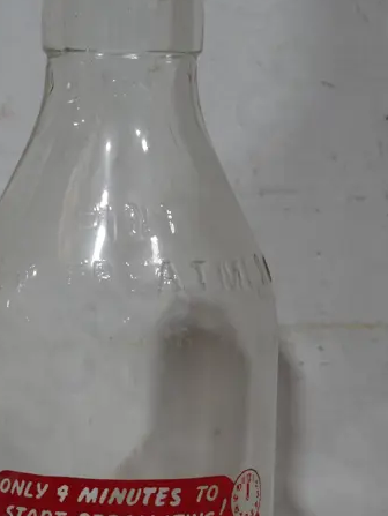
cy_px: 405
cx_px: 40
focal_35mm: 119
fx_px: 1776
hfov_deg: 12.4
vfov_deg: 16.4
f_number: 5.3
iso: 250
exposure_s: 1/60
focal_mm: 26
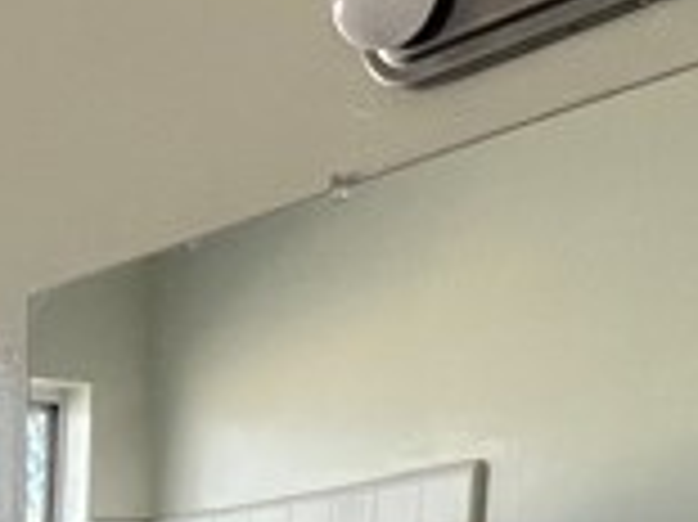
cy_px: 1080
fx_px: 1733
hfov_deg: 20.6
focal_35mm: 86
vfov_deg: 14.1
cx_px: -230
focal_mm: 1.57
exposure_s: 1/99
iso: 100
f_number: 1.8
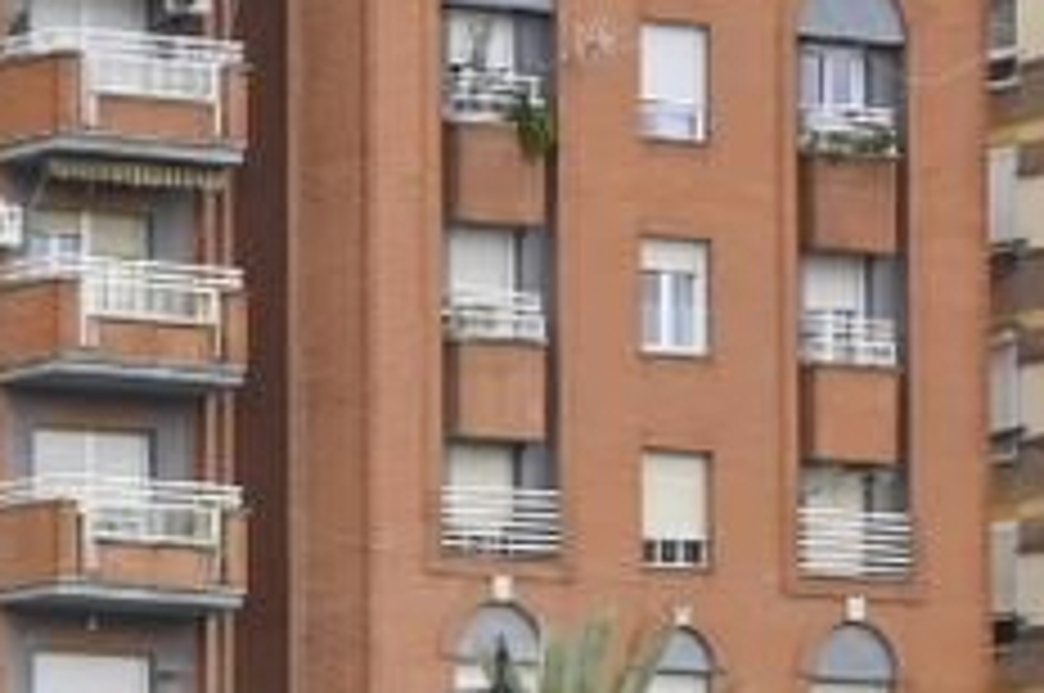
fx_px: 6753
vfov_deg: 5.7
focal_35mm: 233
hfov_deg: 7.8
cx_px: -1966
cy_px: 1501
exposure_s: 1/800
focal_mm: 22.5
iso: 320
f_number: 5
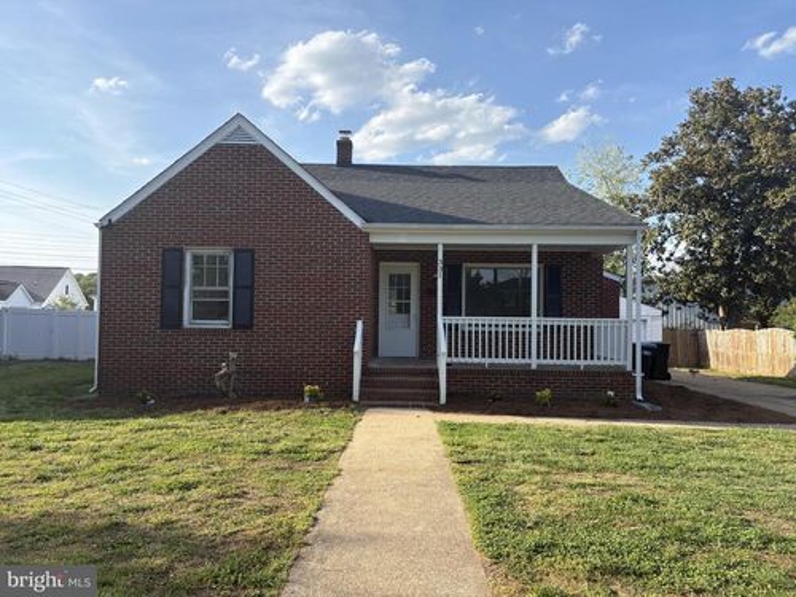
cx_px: 398
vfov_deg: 53.1
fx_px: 598
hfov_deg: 67.3
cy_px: 298
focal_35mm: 26
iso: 50
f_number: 1.6
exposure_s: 1/1848
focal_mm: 5.96
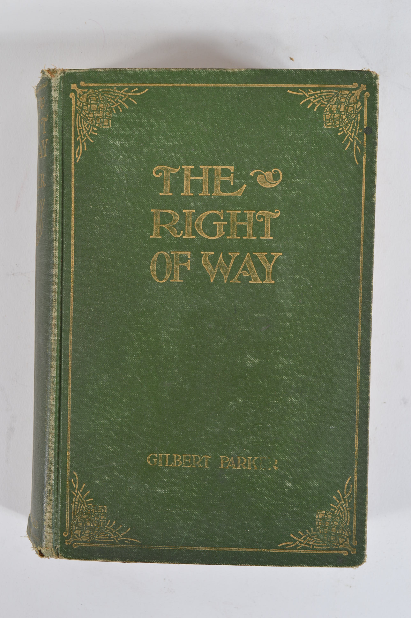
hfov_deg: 28.0
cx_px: 206
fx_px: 823
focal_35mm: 48
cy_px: 309
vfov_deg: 41.1
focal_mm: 32
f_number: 9
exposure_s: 1/125
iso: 100
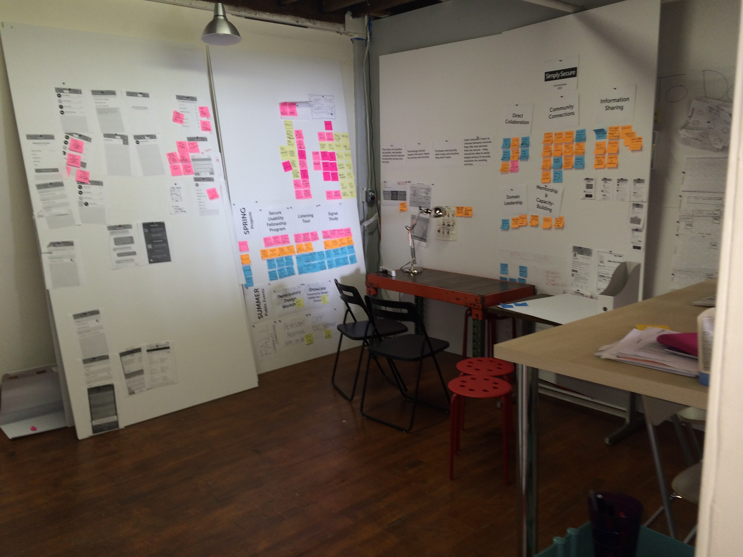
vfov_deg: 48.2
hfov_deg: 61.7
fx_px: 622
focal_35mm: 29
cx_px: 372
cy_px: 278
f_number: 2.2
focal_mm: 4.15
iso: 50
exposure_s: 1/30
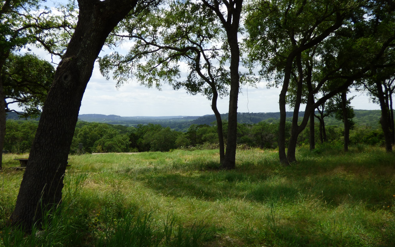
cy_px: 108
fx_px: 431
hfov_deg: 49.3
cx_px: 194
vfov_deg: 32.0
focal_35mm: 40
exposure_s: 1/1000
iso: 100
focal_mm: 6.47
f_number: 3.5
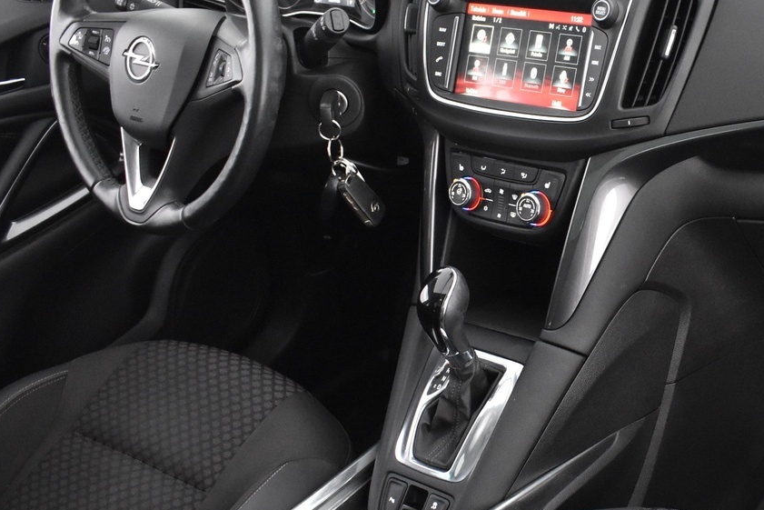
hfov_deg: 36.8
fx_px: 1104
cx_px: 615
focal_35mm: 52
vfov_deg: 25.9
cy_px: 338
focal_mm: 18
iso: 3200
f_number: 3.5
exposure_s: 1/25
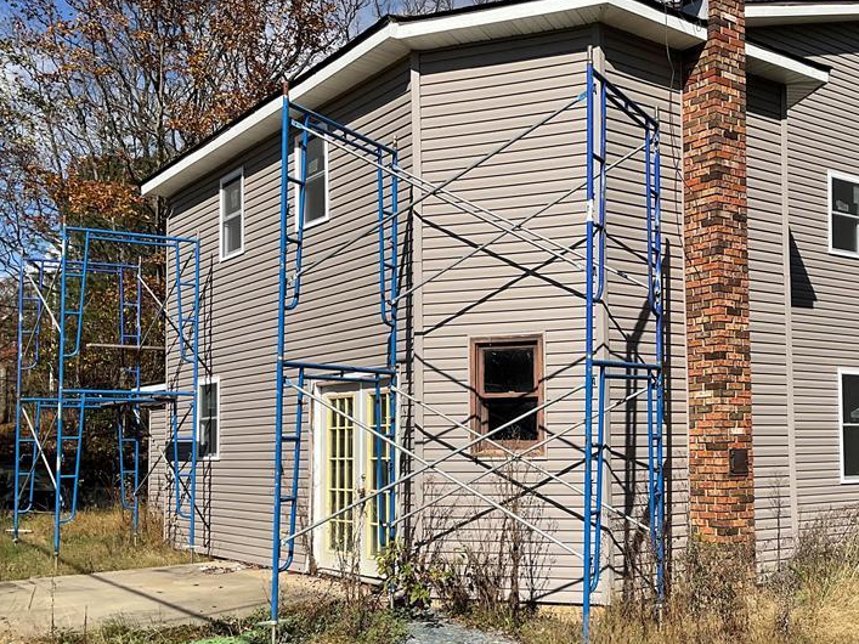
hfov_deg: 44.0
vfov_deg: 34.2
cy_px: 383
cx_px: 589
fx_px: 1042
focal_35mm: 42
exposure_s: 1/2427
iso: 16
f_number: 1.8
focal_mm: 3
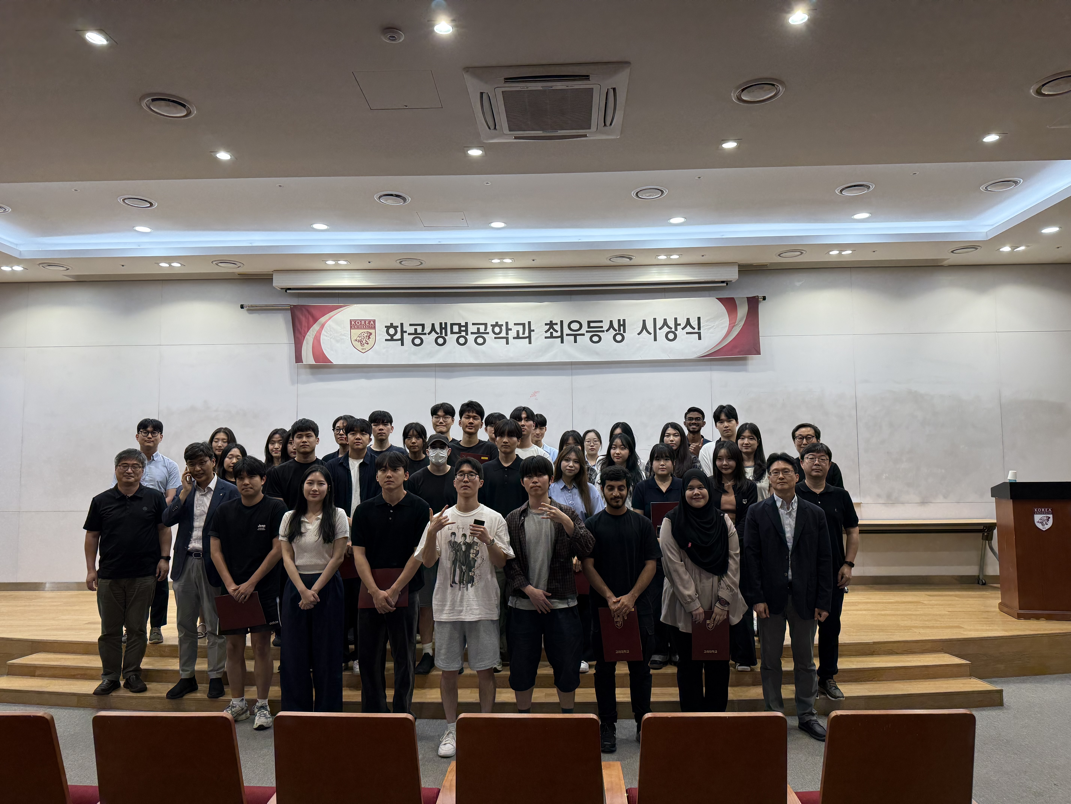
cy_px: 402
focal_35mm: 24
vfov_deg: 56.8
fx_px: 743
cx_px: 536
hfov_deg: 71.6
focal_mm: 6.76
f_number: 1.78
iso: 160
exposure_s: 1/208
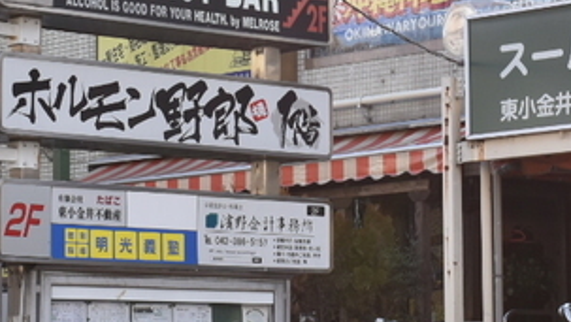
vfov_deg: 7.9
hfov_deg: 14.0
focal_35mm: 154
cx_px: 358
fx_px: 2330
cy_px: 76
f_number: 8
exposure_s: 1/250
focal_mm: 29
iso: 280
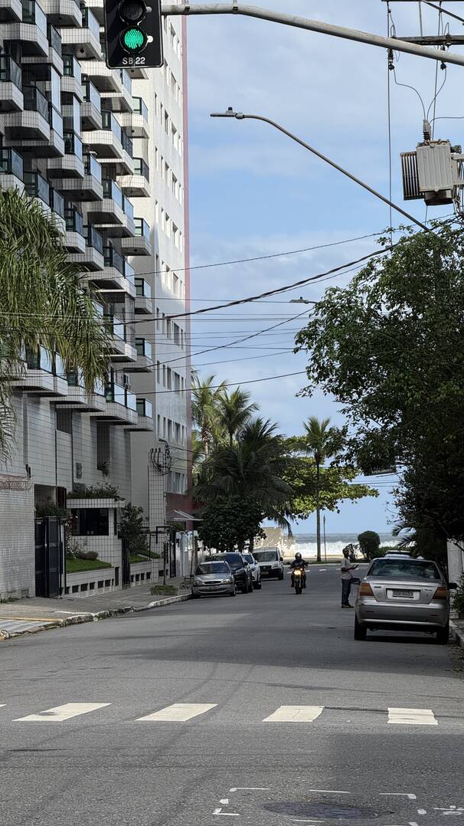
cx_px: 175
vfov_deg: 16.4
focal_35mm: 131
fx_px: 2867
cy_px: 413
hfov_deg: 9.3
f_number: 2.8
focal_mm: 15.66
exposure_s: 1/1577
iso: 50
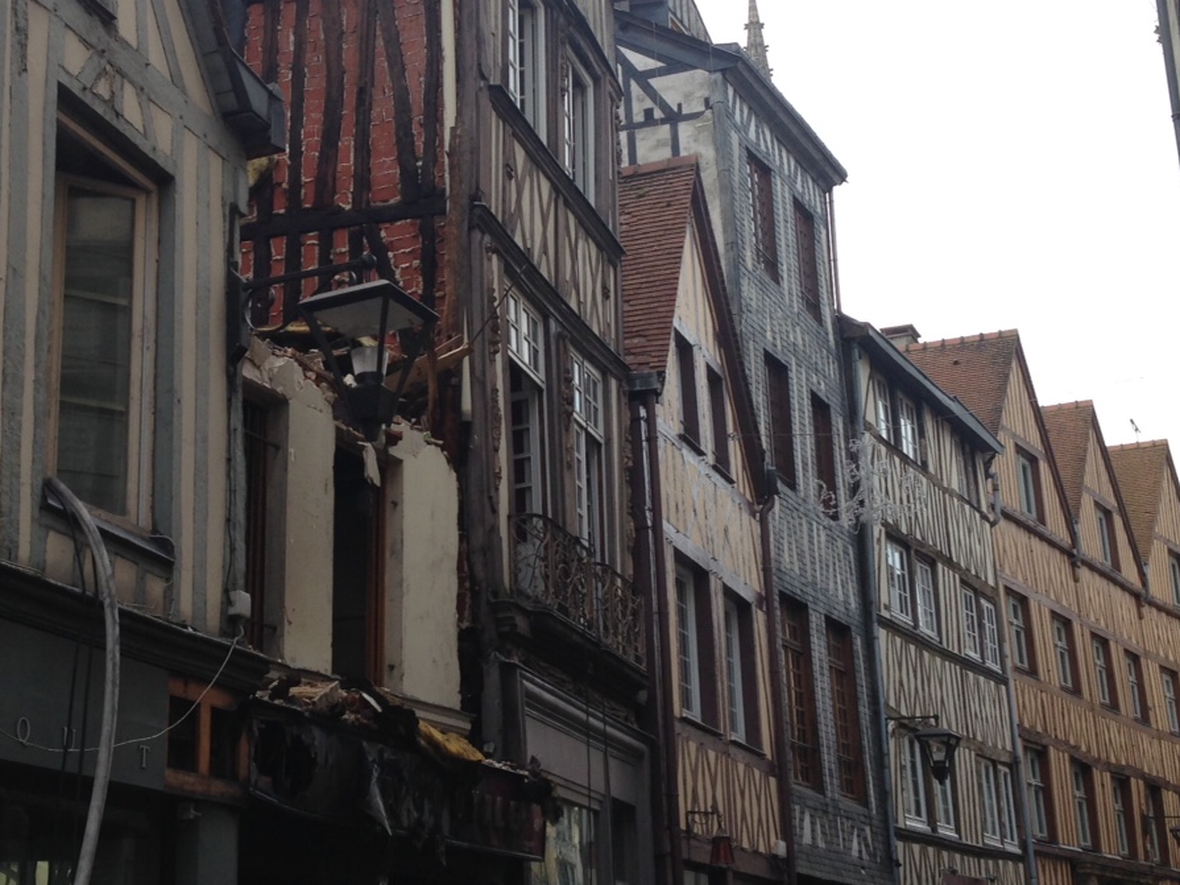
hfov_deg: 32.4
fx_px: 2011
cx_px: 388
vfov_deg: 24.8
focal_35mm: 59
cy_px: 364
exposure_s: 1/132
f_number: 2.4
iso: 50
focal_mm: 4.12
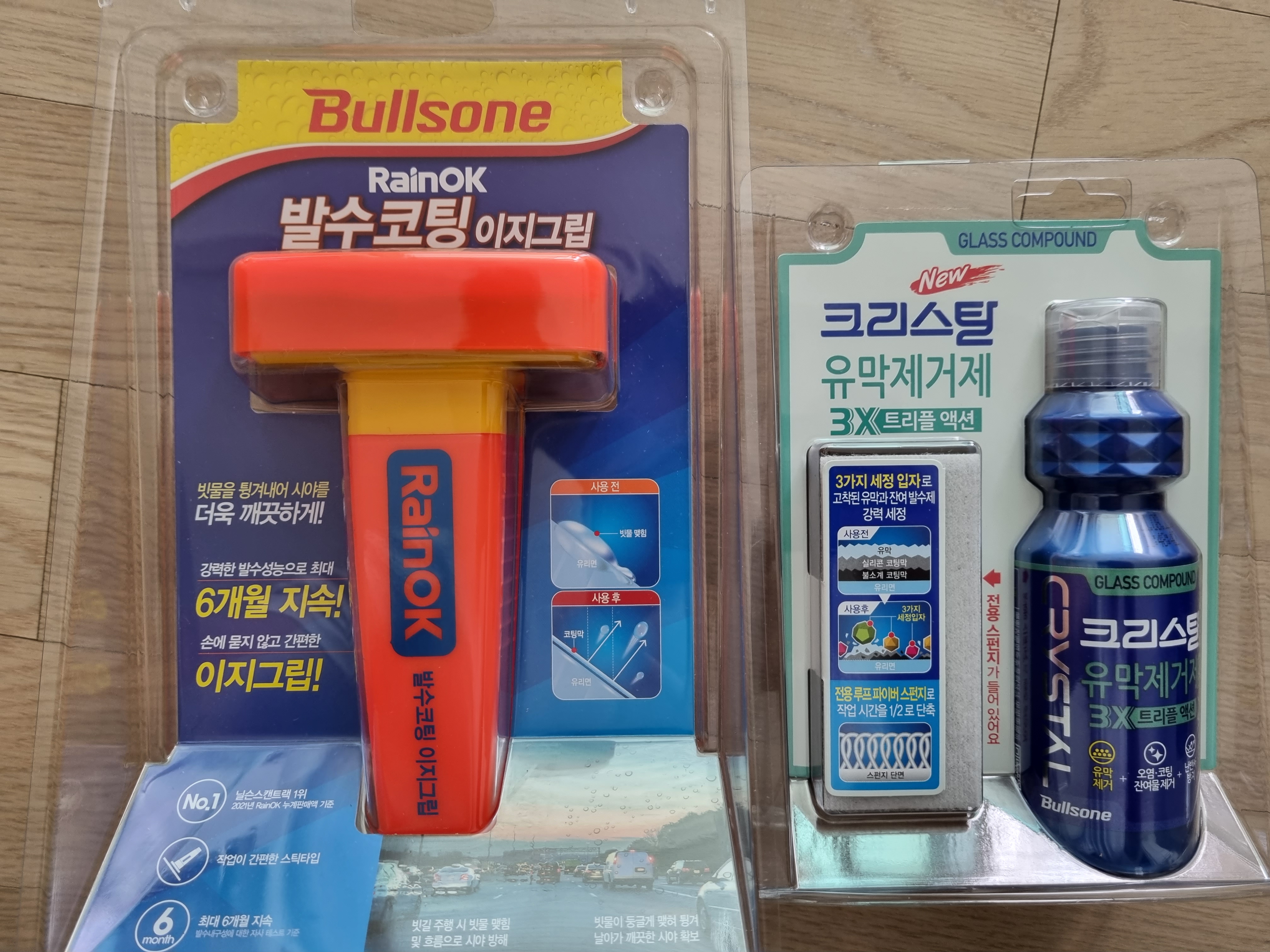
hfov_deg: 67.3
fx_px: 954
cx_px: 635
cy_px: 476
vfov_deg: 53.1
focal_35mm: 26
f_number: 1.8
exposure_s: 1/60
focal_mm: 5.4
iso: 200
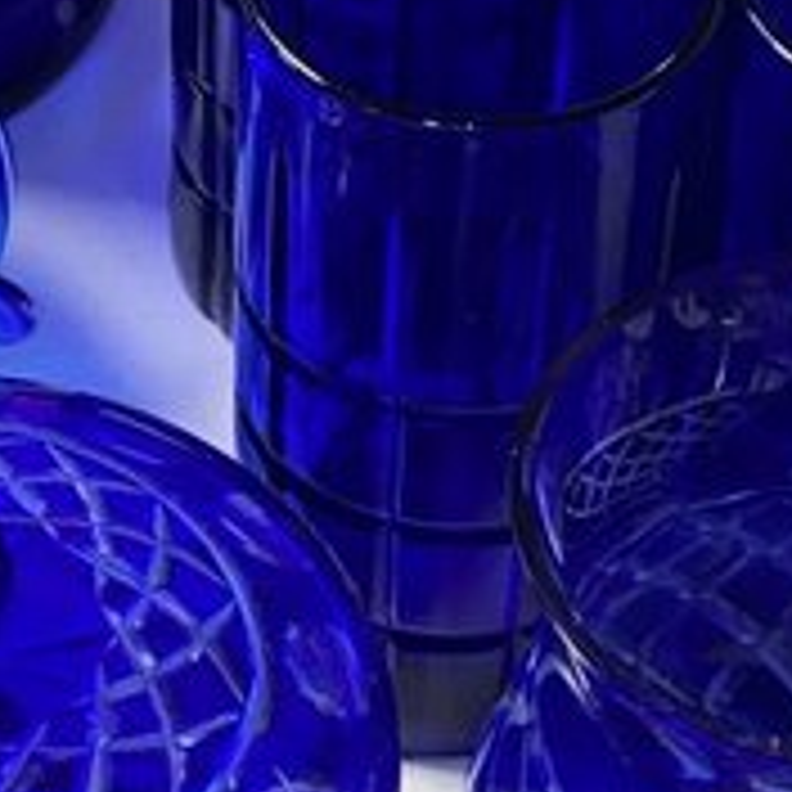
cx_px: 322
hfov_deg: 11.8
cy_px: 394
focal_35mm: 148
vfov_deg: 11.8
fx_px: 3831
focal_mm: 4.25
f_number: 1.8
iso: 40
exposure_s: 1/15
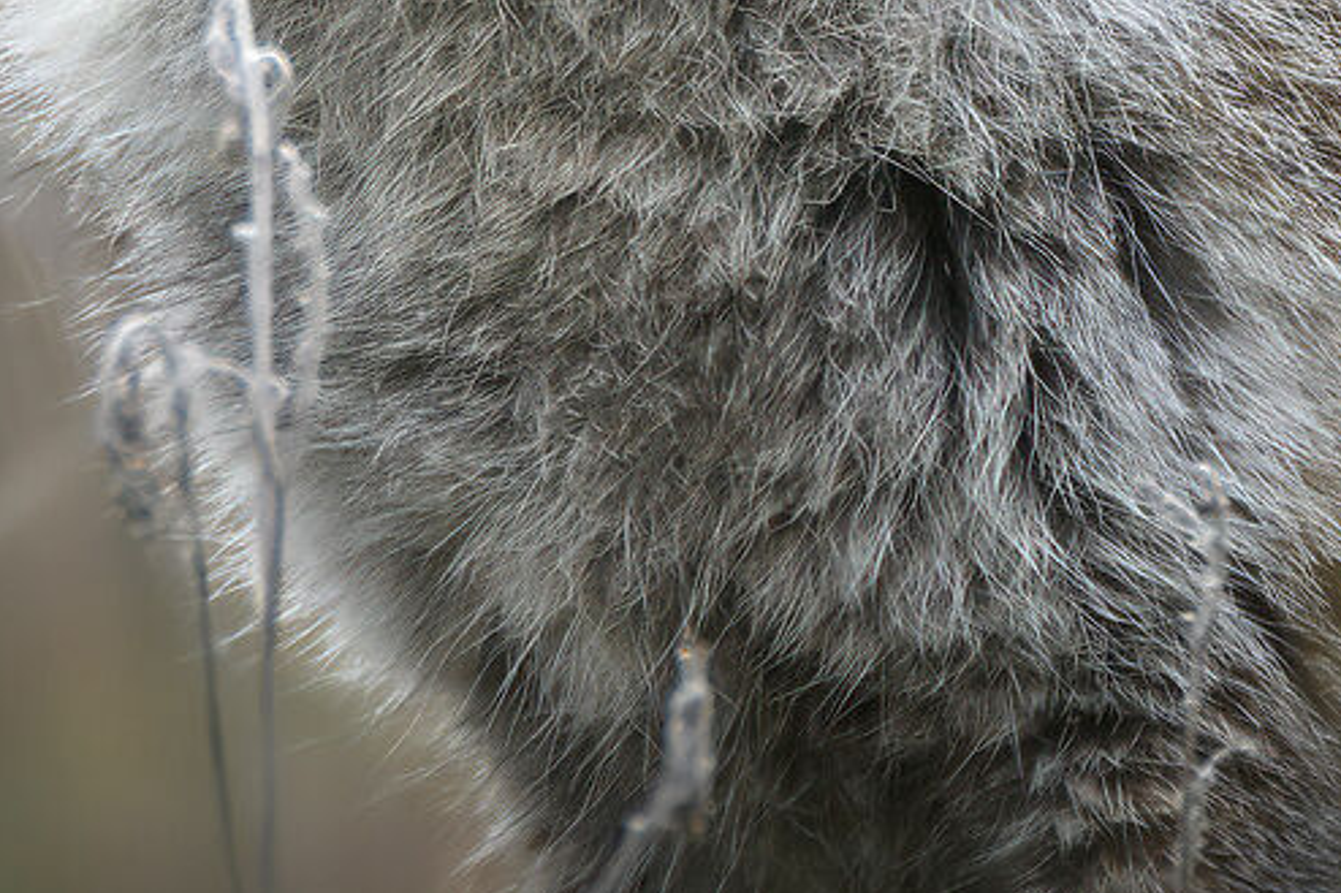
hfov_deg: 0.6
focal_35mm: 3643
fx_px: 135649
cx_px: 556
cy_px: -307
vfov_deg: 0.4
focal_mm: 500
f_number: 6.3
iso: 2200
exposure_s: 1/800
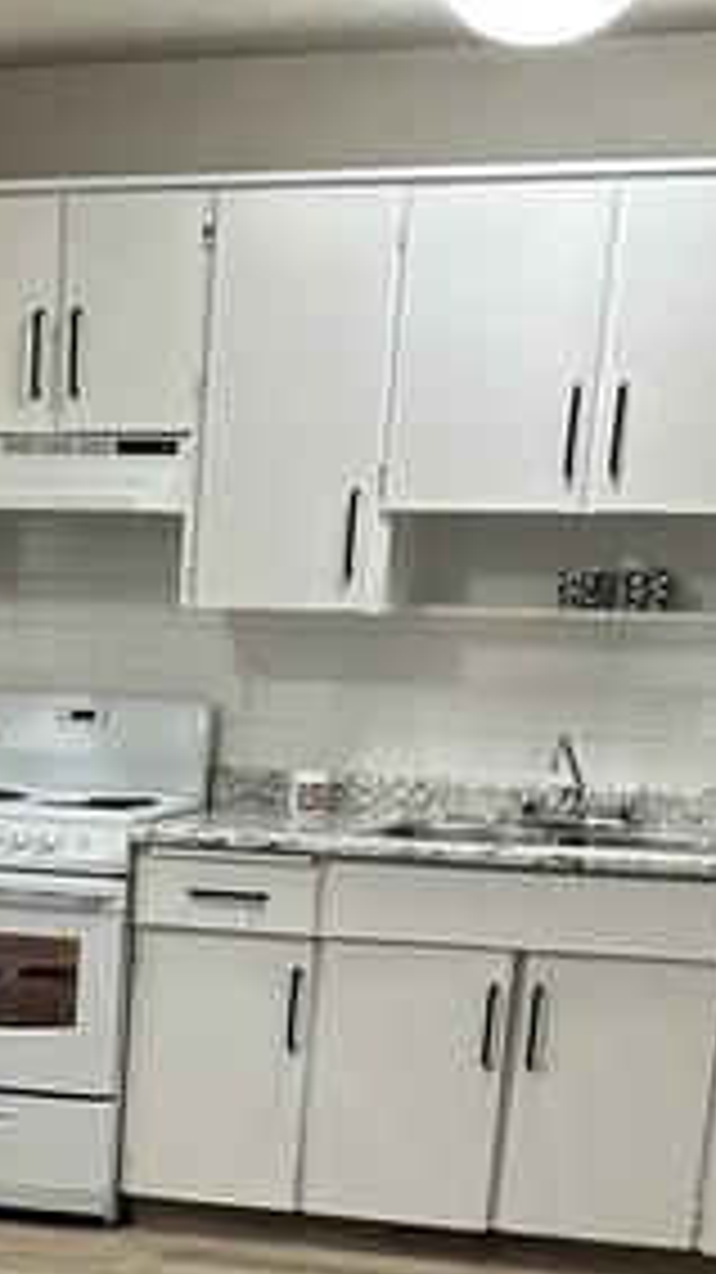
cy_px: 1612
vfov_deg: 23.7
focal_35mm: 80
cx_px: -72
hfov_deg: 14.7
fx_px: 2703
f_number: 1.5
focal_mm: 5.7
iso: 125
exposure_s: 1/91
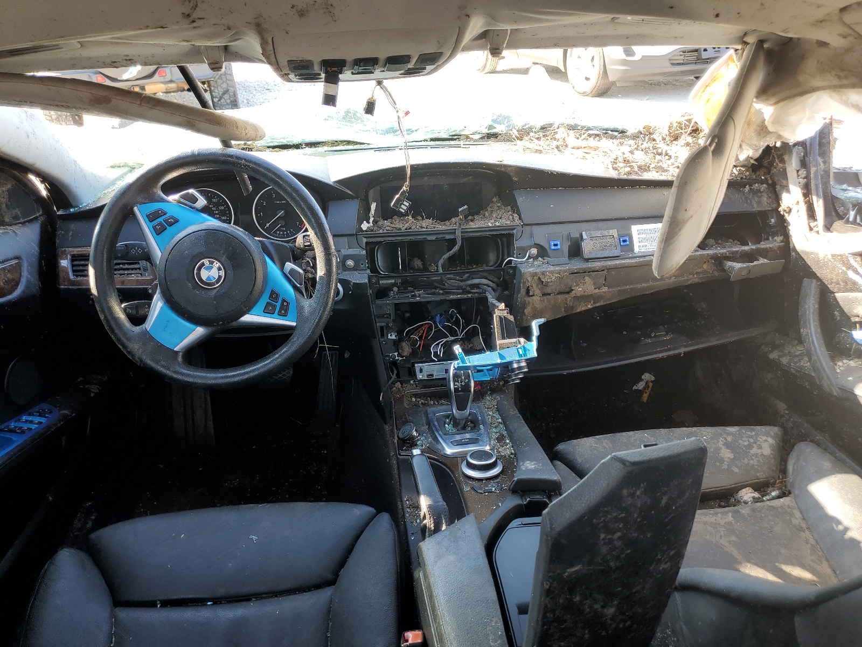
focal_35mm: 26
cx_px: 431
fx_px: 647
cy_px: 324
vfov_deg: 53.1
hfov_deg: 67.3
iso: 50
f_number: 1.5
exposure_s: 1/156
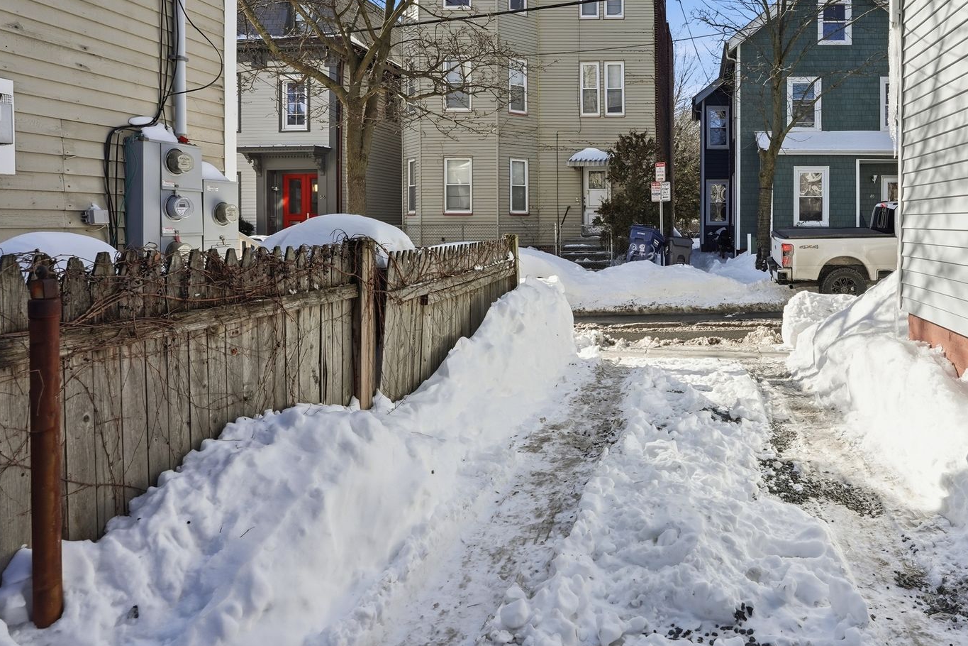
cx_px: 683
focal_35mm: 21
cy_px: 229
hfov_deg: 77.2
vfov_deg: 58.5
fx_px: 565
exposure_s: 1/1250
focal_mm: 14
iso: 320
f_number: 8
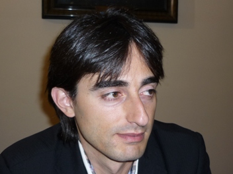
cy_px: 87
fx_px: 303
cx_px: 116
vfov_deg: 32.2
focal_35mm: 45
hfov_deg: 42.1
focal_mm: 5.5
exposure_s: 1/30
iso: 100
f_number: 2.8
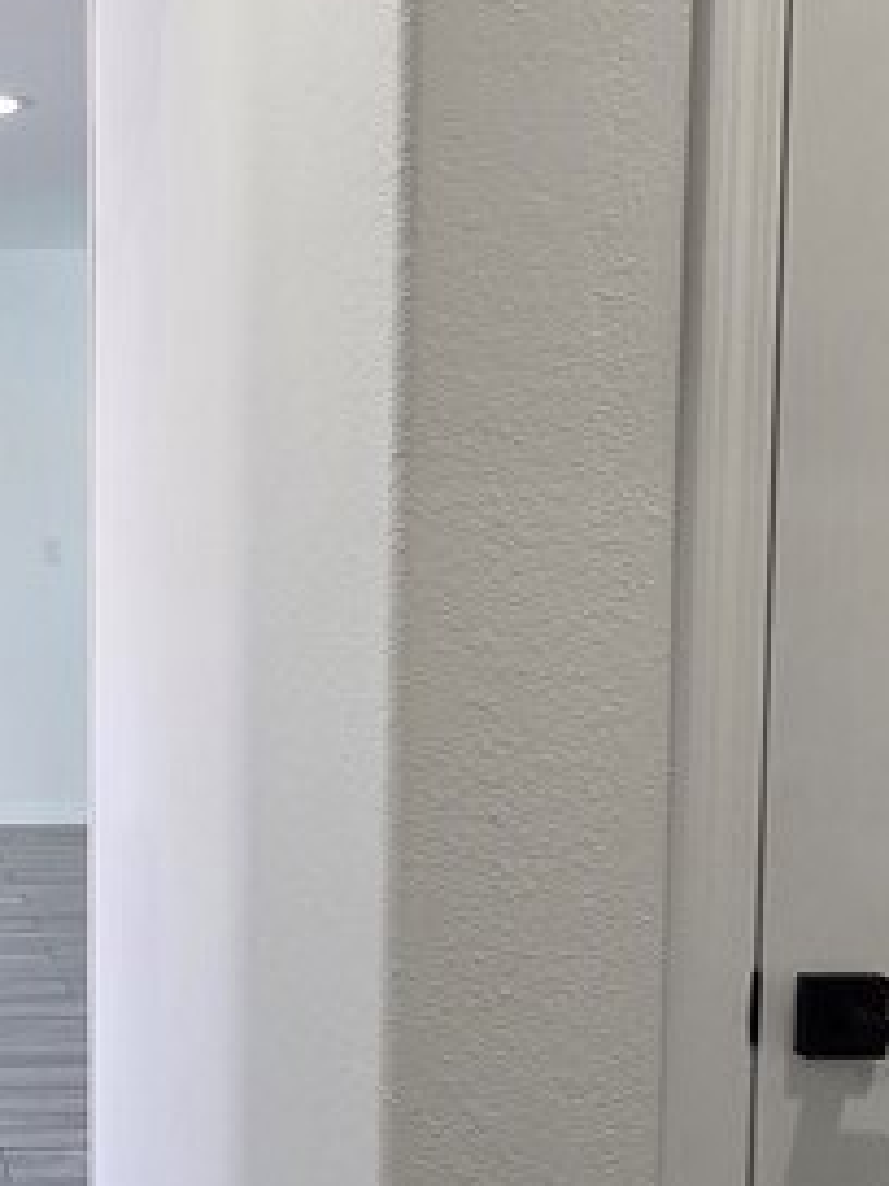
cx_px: -183
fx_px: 1678
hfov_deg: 26.3
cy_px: 658
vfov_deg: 38.9
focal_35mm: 49
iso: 200
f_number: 2.2
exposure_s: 1/120
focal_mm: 2.2
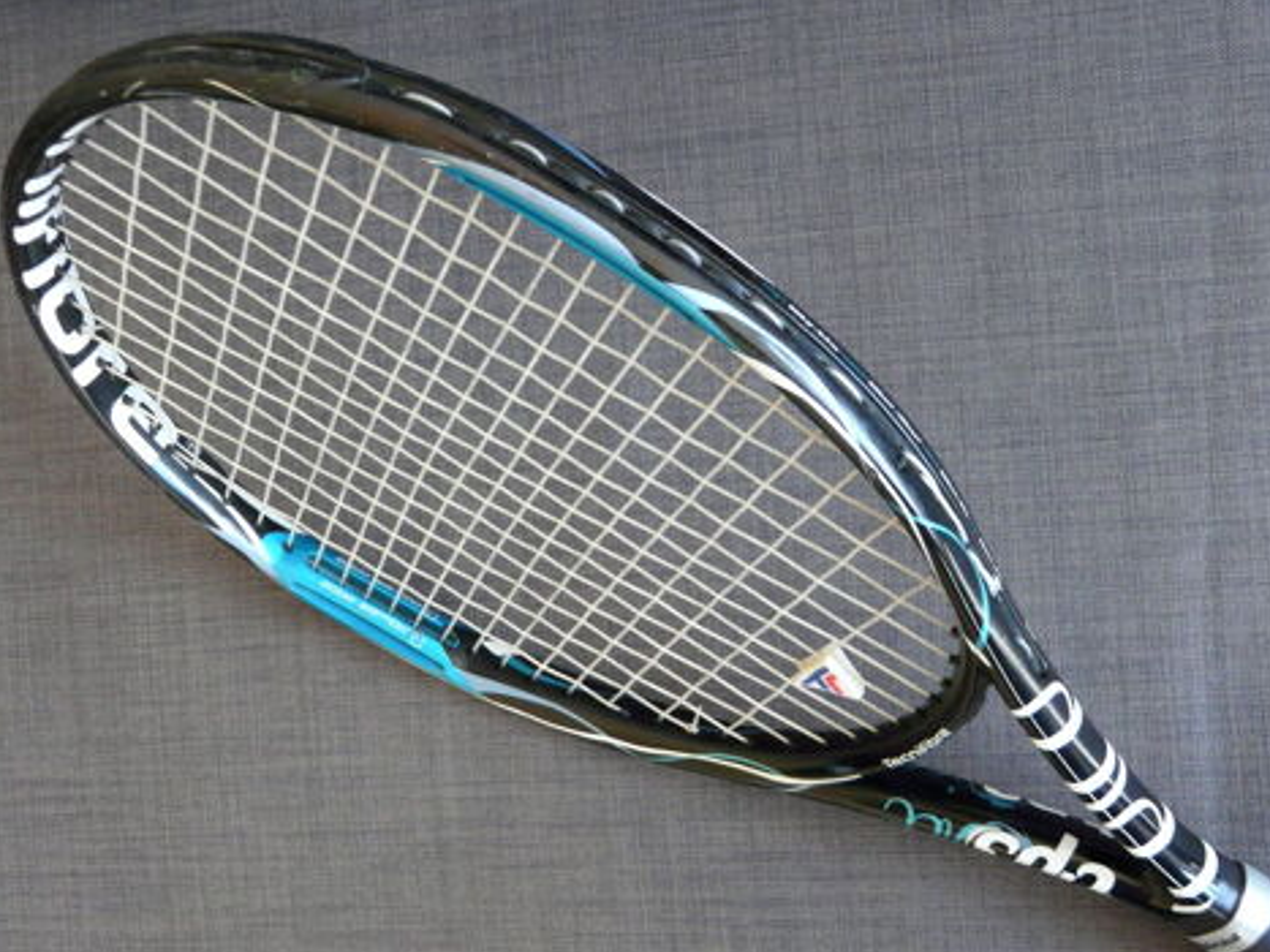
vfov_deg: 38.6
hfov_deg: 50.1
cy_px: 484
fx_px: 1357
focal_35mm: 37
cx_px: 639
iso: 400
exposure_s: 1/60
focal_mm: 5.9
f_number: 2.8
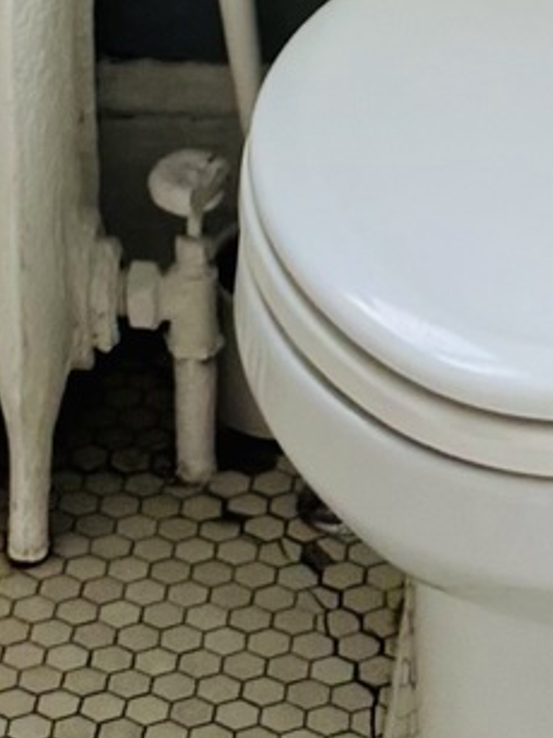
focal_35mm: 180
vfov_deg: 9.0
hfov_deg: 8.2
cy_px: -1464
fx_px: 3837
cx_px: 103
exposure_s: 1/233
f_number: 1.78
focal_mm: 6.76
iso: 125
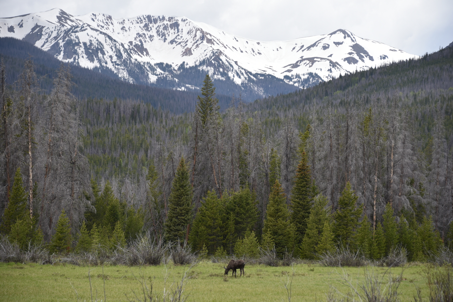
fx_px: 1825
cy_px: 151
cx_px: 226
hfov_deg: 14.2
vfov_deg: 9.5
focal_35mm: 145
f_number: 5.6
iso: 140
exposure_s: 1/320
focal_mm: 145
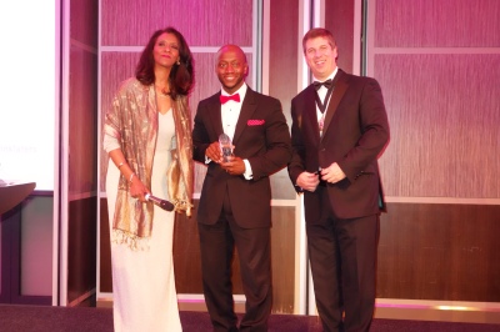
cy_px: 166
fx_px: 735
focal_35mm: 53
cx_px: 250
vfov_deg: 25.5
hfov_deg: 37.5
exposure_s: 1/30
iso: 800
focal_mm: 19.75
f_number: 3.5
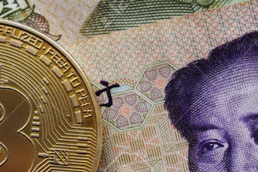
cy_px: 157
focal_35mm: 200
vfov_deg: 6.8
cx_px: 36
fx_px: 1434
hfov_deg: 10.2
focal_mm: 55
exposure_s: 1/100
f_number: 5.6
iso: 100
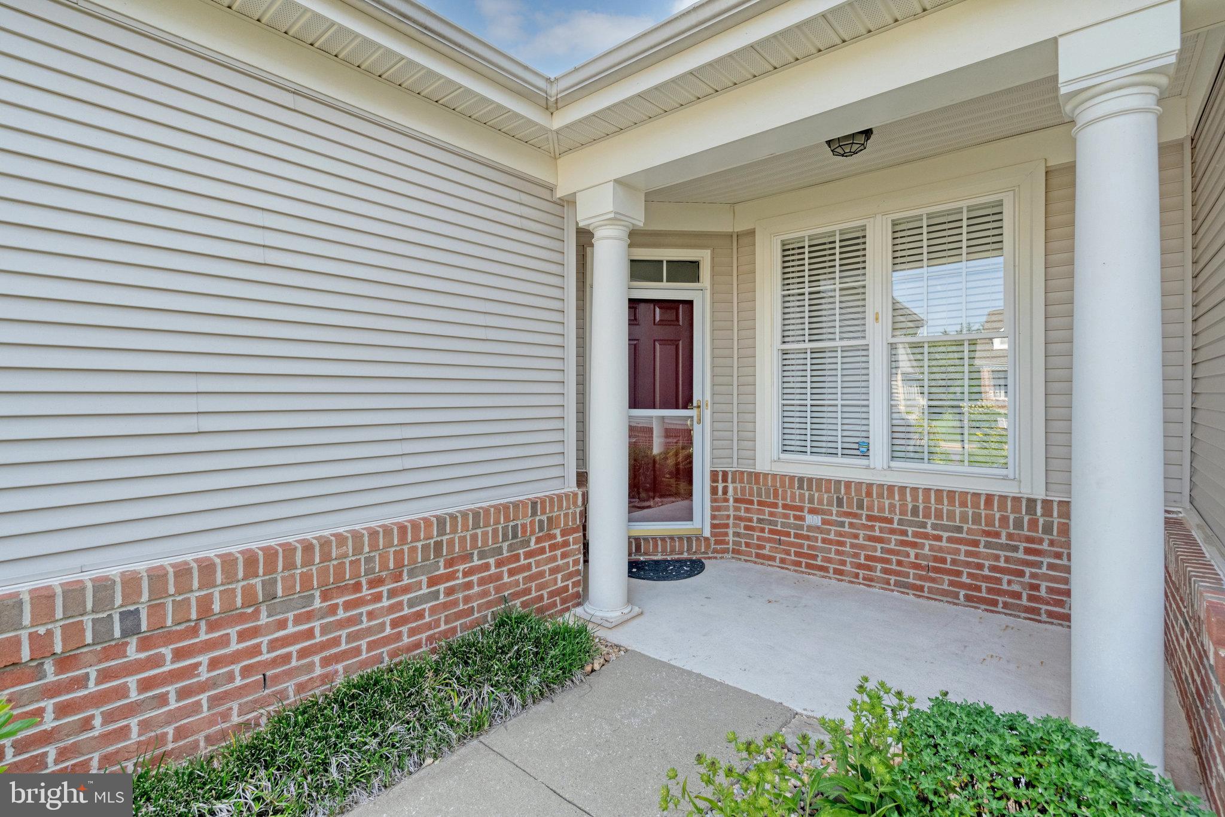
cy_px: 408
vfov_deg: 73.7
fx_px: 544
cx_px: 612
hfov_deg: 96.7
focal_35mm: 16
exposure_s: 1/160
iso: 1250
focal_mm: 16
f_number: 8
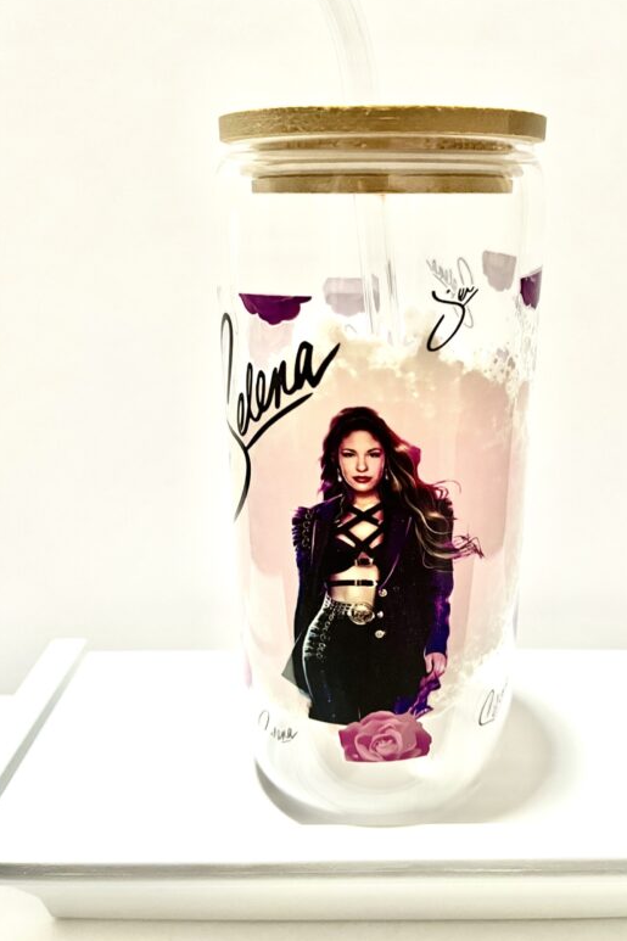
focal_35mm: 28
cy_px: 469
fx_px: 732
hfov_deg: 46.2
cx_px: 362
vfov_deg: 65.5
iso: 320
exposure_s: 1/60
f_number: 1.6
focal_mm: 5.1
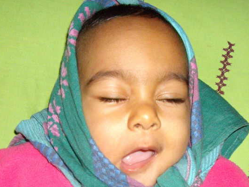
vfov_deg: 20.0
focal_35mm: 73
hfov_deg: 26.7
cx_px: 121
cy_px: 142
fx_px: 525
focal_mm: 6.2
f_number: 2.7
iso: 400
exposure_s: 1/40
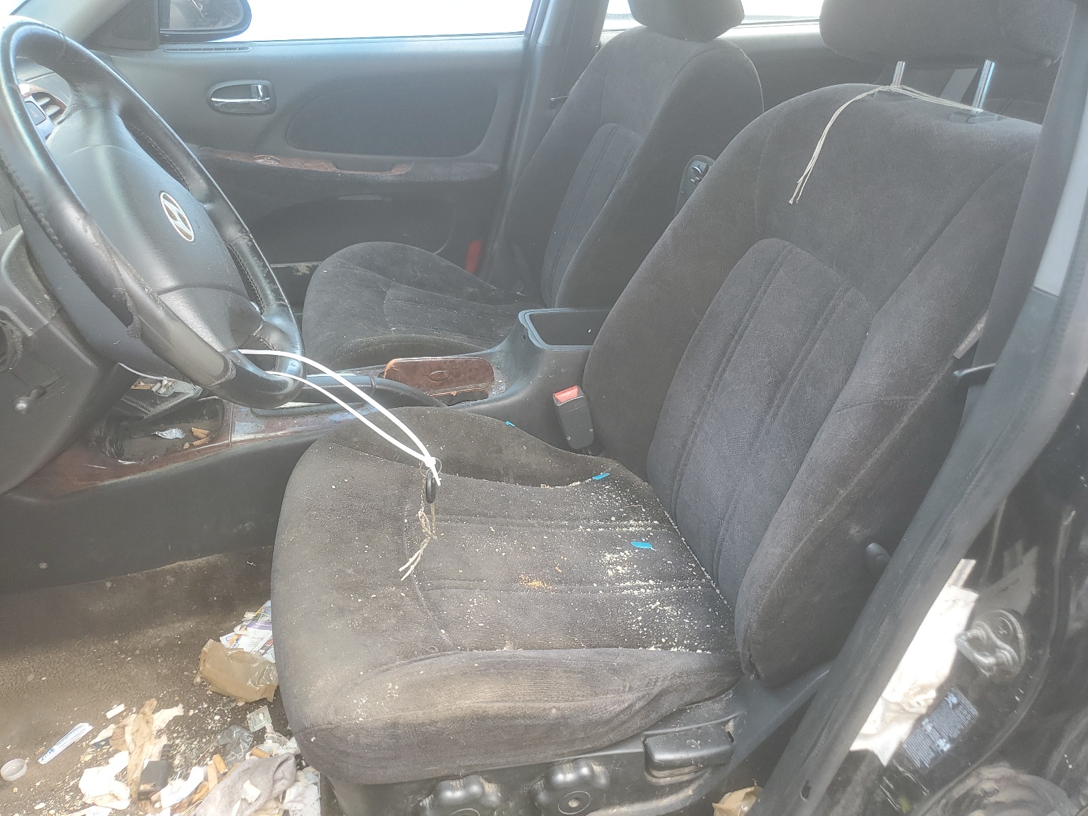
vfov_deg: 53.1
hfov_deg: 67.3
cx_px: 544
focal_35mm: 26
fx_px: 817
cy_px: 408
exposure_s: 1/164
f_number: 1.5
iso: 50
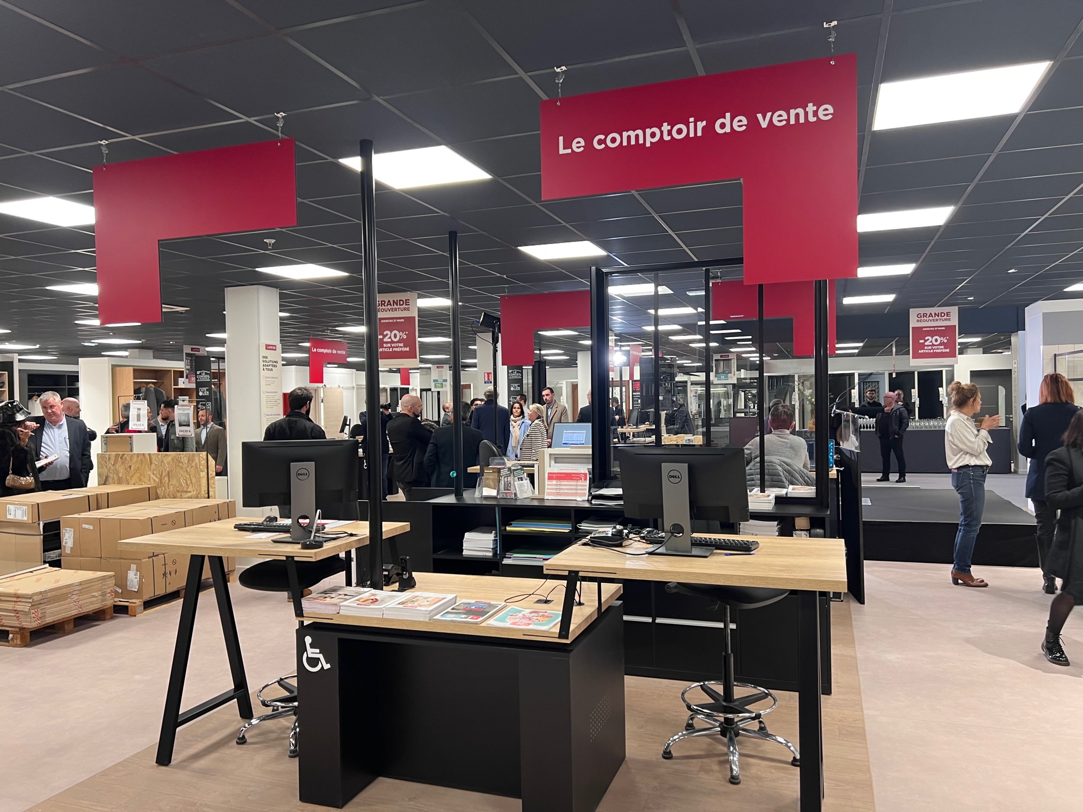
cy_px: 406
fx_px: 813
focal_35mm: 26
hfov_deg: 67.3
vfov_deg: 53.1
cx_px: 542
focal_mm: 5.7
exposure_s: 1/50
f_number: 1.5
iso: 80
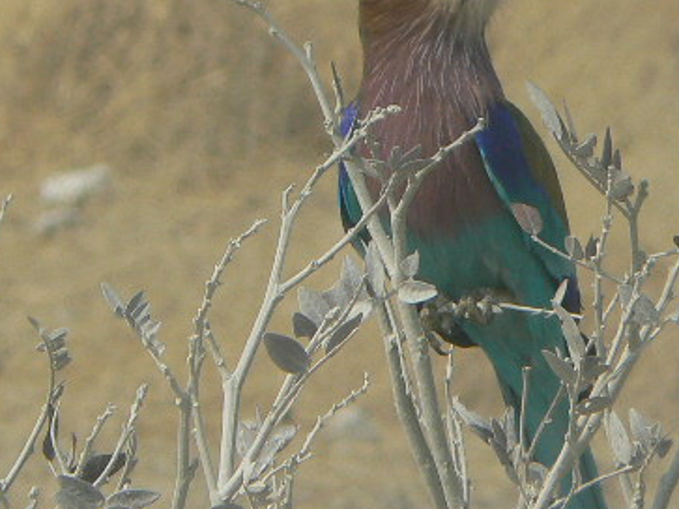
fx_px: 20530
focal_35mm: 1047
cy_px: 193
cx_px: 451
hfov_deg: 1.9
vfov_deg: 1.4
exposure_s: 1/400
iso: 80
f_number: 8
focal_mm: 72
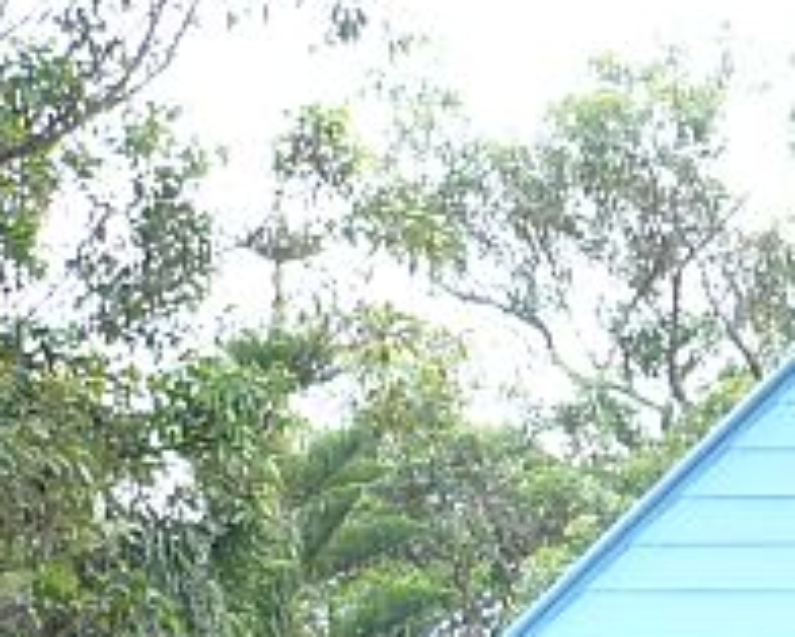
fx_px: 3743
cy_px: 1128
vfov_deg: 9.3
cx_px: 1055
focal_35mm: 159
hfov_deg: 11.8
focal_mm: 6.6
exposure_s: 1/100
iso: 100
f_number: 3
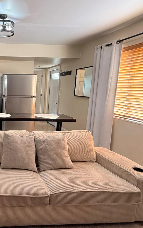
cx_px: -4
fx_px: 162
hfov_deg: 40.8
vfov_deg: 70.4
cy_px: 108
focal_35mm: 26
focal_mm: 2.22
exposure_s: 1/92
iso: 320
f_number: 2.2
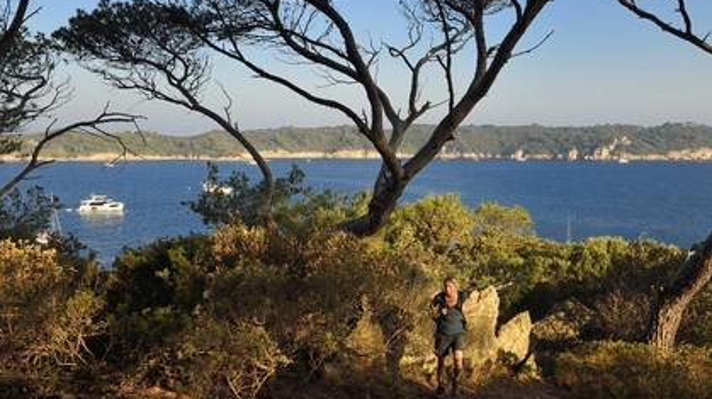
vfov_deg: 29.6
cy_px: 216
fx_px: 755
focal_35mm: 40
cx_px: 356
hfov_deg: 50.5
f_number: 10
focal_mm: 38
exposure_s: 1/500
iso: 400
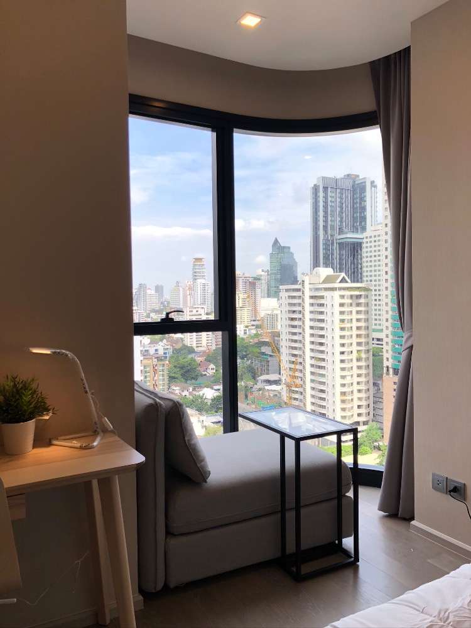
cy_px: 314
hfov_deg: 49.7
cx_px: 236
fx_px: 508
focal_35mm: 28
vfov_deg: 63.4
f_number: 1.8
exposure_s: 1/210
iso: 20
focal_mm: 4
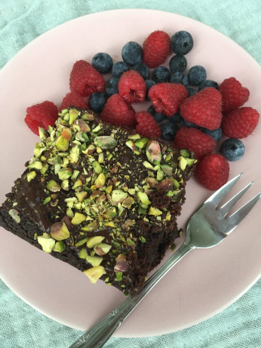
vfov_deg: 61.7
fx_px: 291
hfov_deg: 48.2
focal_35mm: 29
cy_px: 174
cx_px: 130
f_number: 2.2
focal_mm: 4.15
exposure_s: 1/50
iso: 32
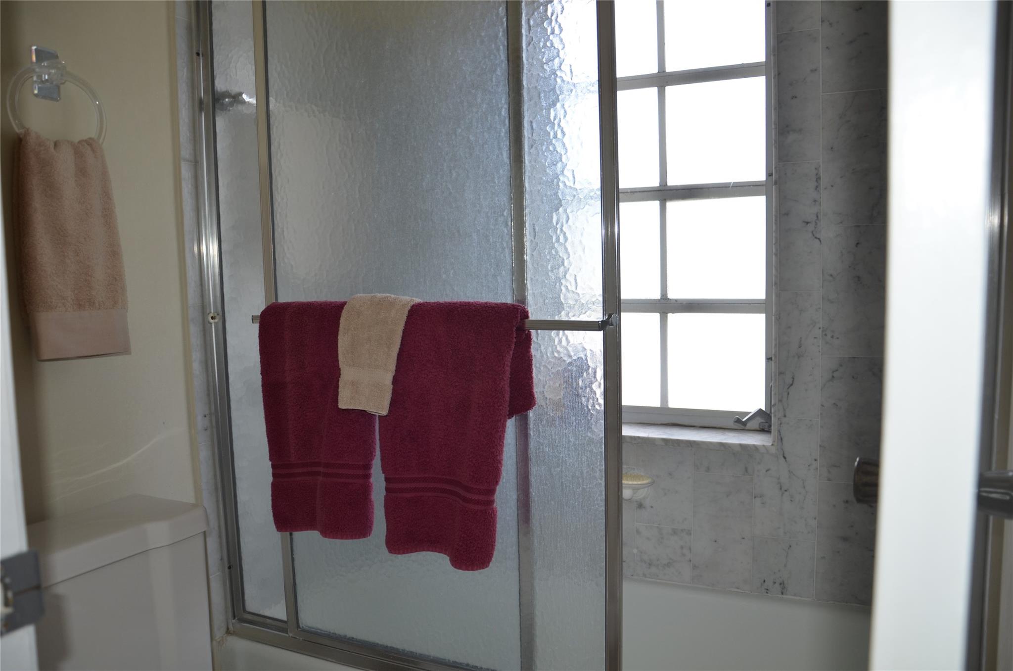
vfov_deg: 47.7
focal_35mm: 27
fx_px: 758
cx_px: 506
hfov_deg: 67.5
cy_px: 336
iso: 220
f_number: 3.5
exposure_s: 1/125
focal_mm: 18
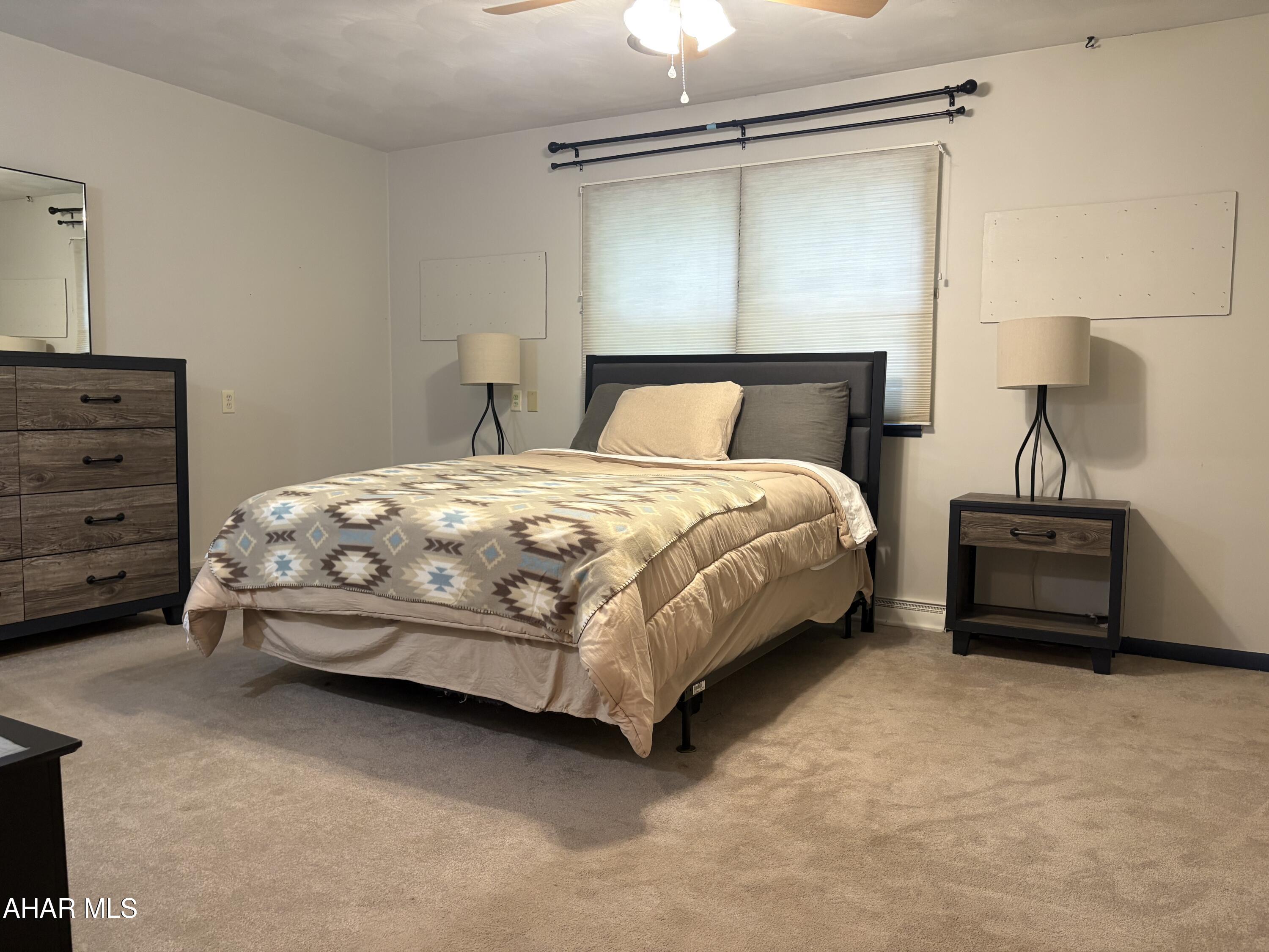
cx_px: 634
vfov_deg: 53.1
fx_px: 953
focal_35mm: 26
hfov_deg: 67.3
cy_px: 476
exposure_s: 1/60
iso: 160
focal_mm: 5.96
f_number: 1.6
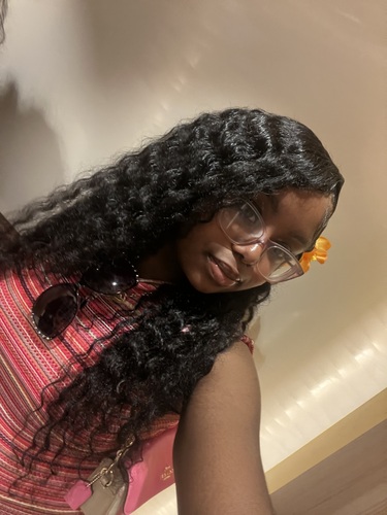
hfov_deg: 58.9
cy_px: 258
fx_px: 343
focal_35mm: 23
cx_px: 194
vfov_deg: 73.9
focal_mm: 2.71
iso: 400
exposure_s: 1/40
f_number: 2.2
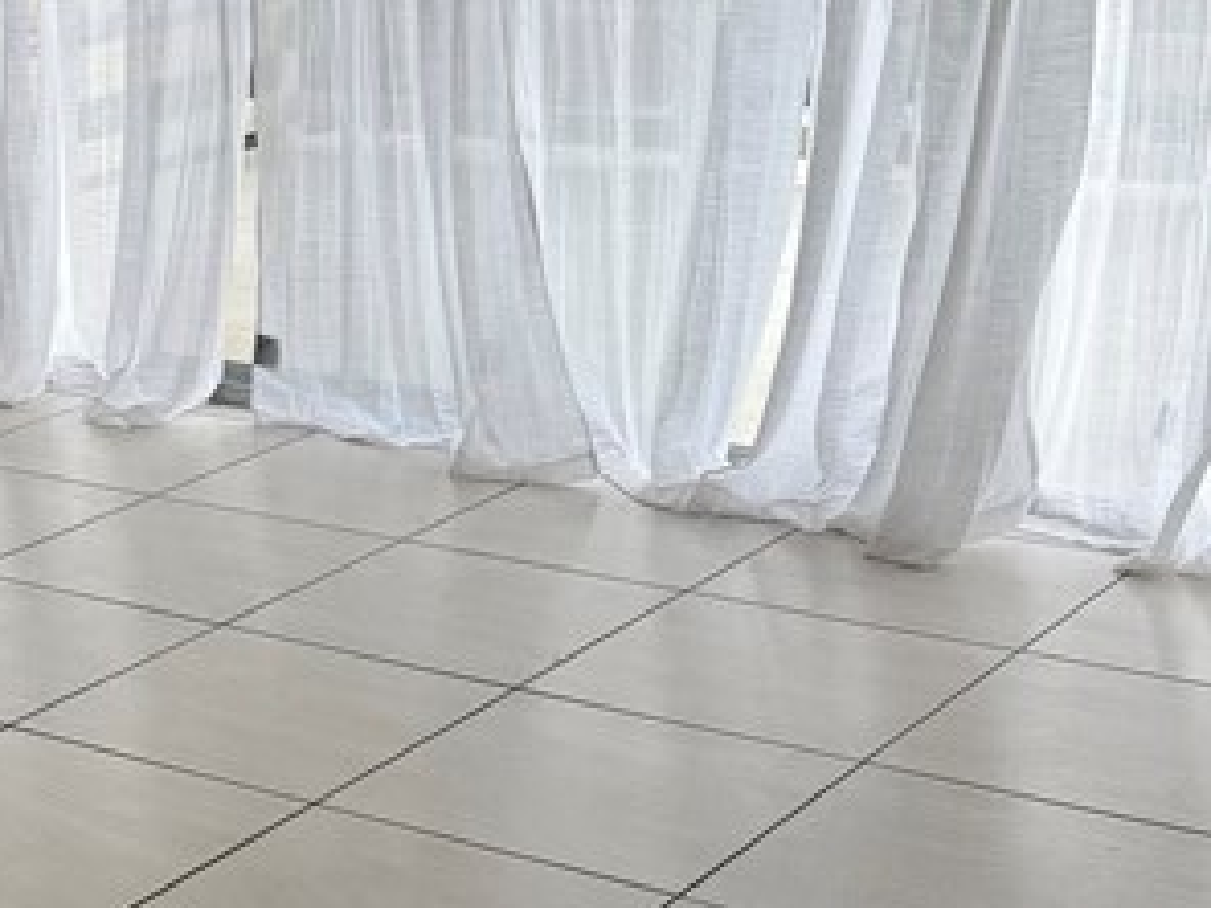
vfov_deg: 17.7
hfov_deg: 22.8
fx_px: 2904
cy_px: 581
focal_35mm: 83
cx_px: 41
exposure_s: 1/637
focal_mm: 6.76
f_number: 1.78
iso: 80
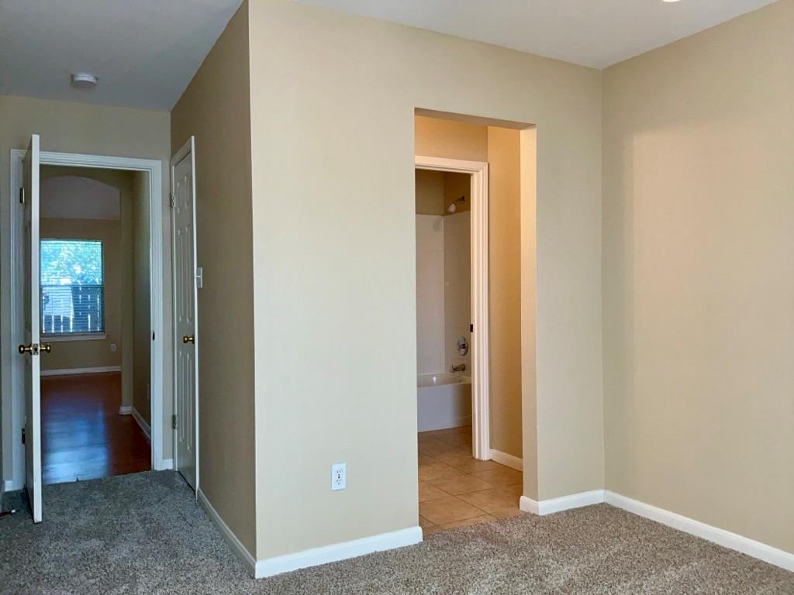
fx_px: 619
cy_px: 298
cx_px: 397
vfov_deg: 51.4
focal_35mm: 27
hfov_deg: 65.3
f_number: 1.8
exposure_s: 1/100
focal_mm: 3
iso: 64
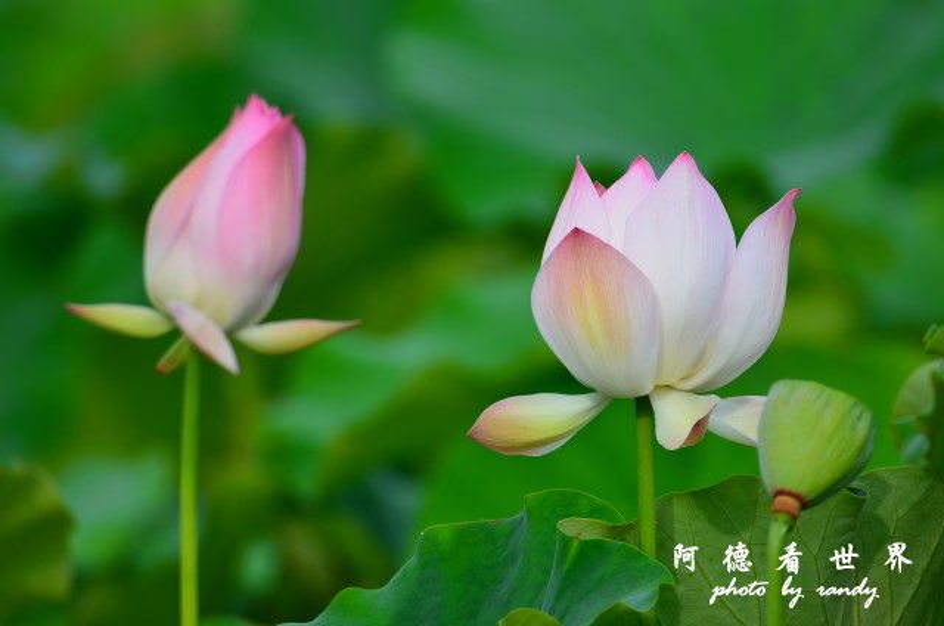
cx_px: 472
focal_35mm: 900
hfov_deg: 2.3
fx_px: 23553
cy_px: 313
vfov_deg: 1.5
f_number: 6.3
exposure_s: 1/200
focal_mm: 600
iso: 100
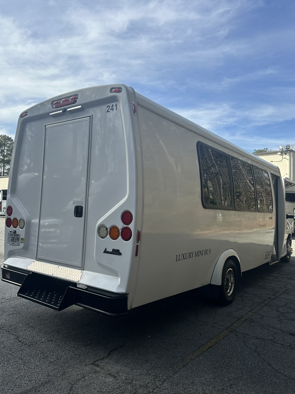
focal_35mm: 24
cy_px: 197
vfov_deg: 71.6
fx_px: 273
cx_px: 148
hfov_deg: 56.8
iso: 80
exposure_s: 1/3058
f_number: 1.78
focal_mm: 6.86
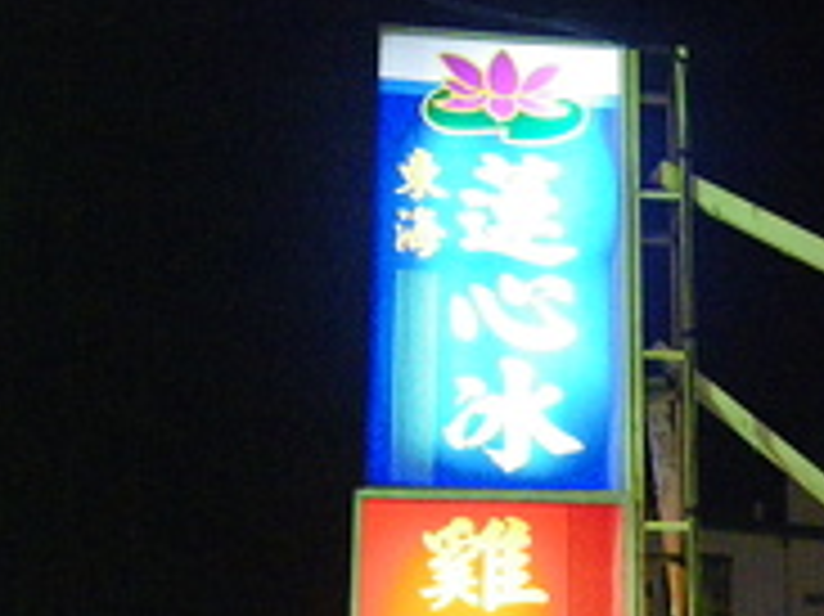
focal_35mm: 92
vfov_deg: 15.7
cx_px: 874
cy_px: 638
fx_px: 2189
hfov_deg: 20.5
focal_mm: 4.9
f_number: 2.6
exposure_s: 1/30
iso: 800
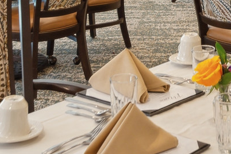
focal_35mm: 112
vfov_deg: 11.5
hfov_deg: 17.9
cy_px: -103
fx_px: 719
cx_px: 219
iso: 640
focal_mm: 22
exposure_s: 1/25
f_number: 8
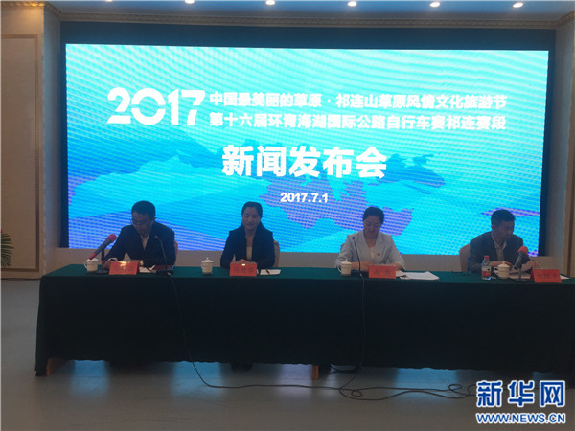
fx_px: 482
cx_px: 288
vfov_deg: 48.2
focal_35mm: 29
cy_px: 216
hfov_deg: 61.7
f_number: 2.2
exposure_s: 1/100
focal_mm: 4.15
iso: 40
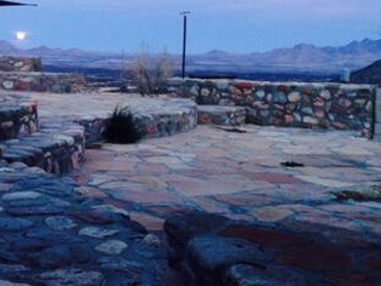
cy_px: 86
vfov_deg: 21.8
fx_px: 737
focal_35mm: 67
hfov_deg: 27.9
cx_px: 41
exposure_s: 1/20
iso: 125
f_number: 2.4
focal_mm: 4.12
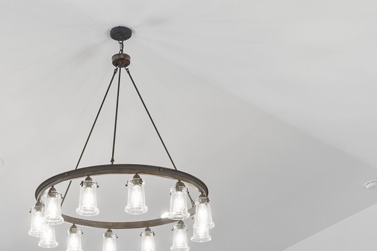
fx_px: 660
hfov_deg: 31.4
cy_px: 421
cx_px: 102
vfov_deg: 18.1
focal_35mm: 63
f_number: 7.1
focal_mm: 15.5
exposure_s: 1/1.67
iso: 250
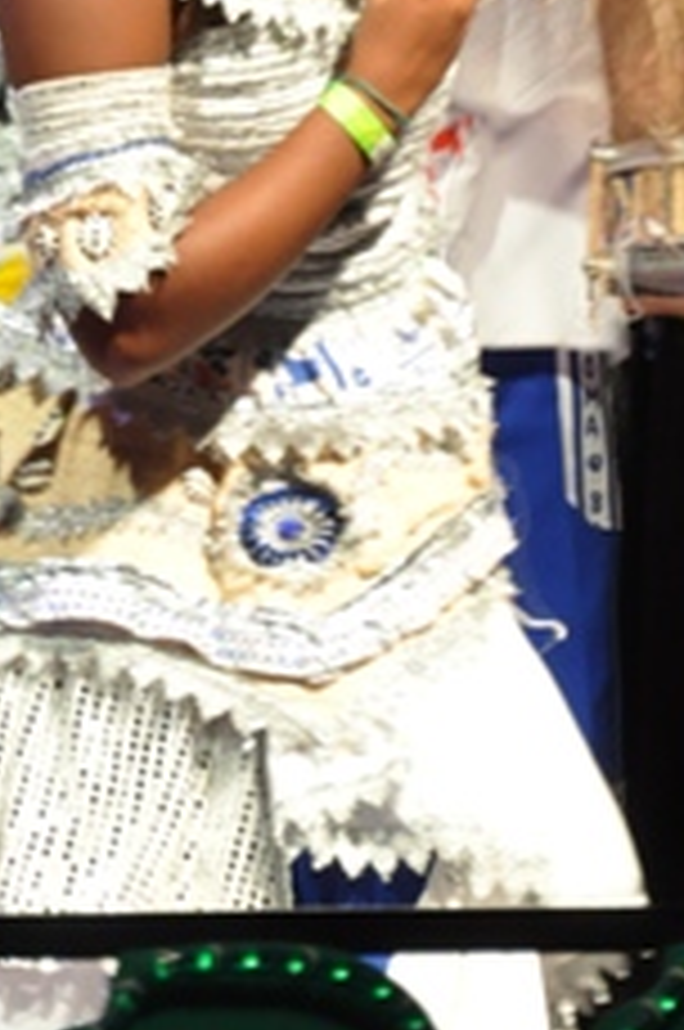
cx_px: 178
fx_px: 12588
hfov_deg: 3.1
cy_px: 36
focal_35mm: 440
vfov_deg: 4.7
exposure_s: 1/30
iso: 800
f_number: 5.6
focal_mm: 105
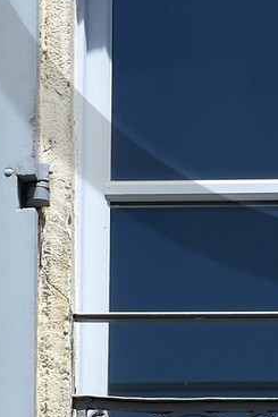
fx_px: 12103
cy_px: -231
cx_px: 419
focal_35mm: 1044
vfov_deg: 2.0
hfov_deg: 1.3
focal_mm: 160
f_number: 10
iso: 200
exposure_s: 1/320
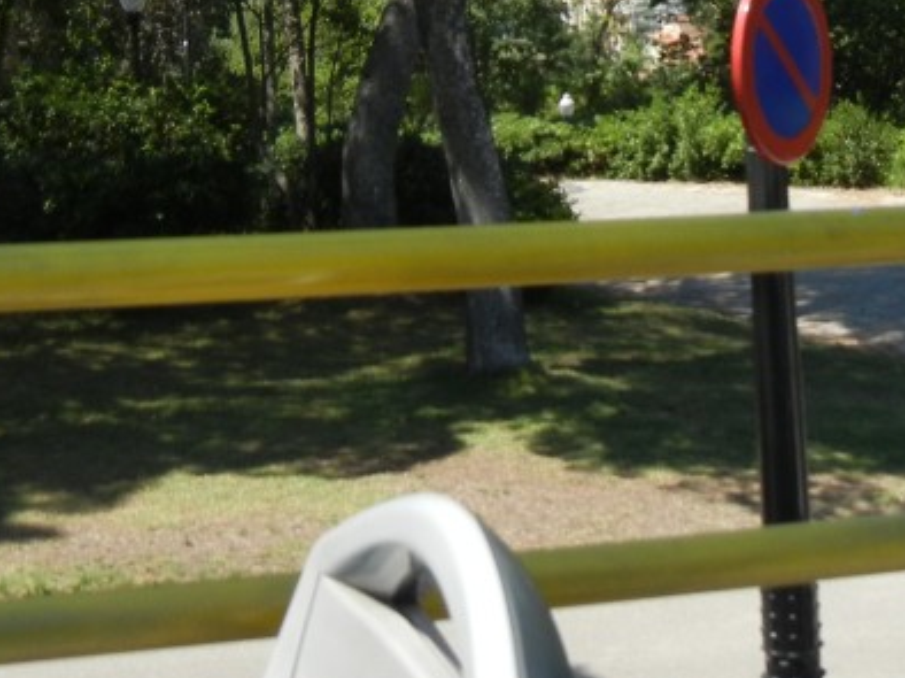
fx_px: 2038
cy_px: -97
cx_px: 632
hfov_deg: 24.9
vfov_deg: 18.1
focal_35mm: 78
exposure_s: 1/891
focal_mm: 5.4
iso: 160
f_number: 3.5
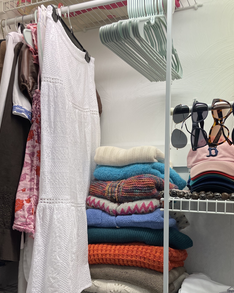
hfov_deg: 41.1
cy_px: 192
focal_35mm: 36
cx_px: 133
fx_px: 312
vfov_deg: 49.5
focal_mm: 4.2
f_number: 1.6
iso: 80
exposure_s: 1/120
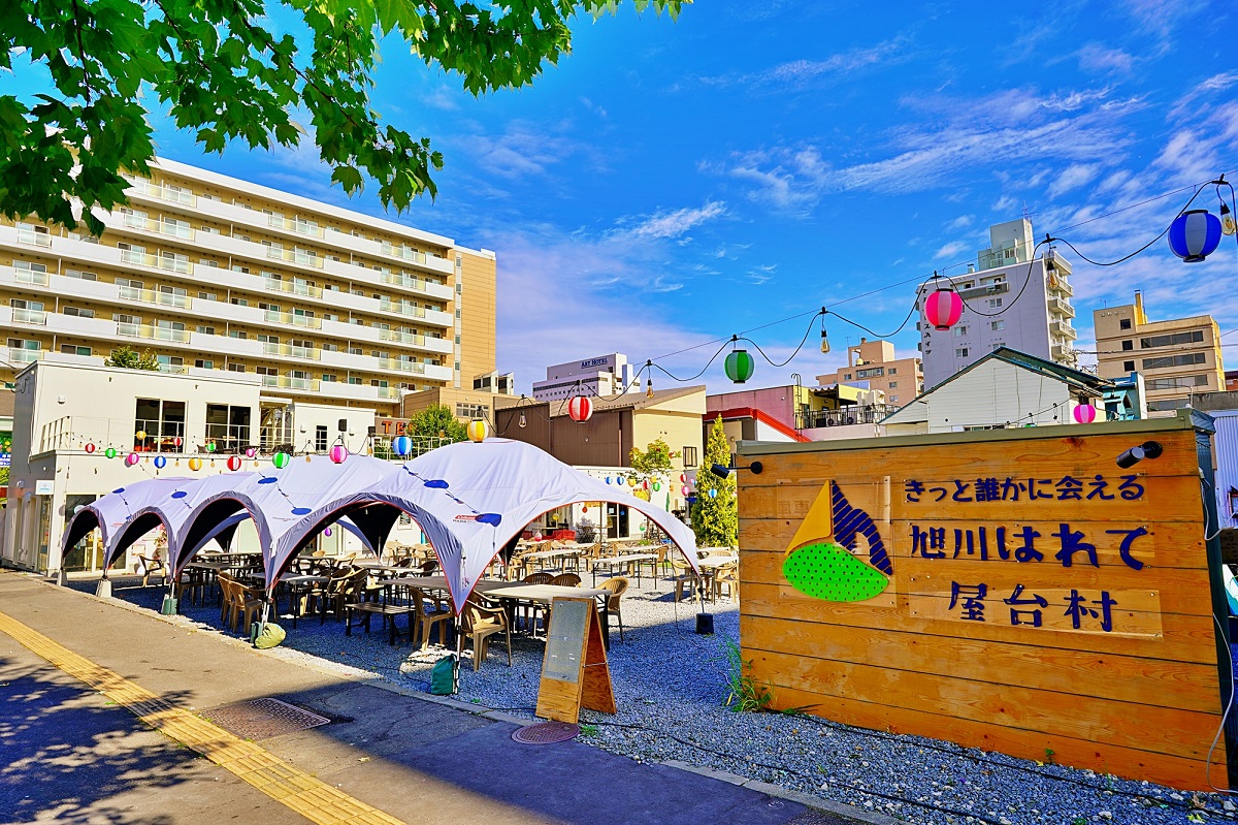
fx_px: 756
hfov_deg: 78.6
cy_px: 412
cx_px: 619
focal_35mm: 22
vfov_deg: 57.2
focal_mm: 22
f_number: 8
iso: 100
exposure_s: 1/250
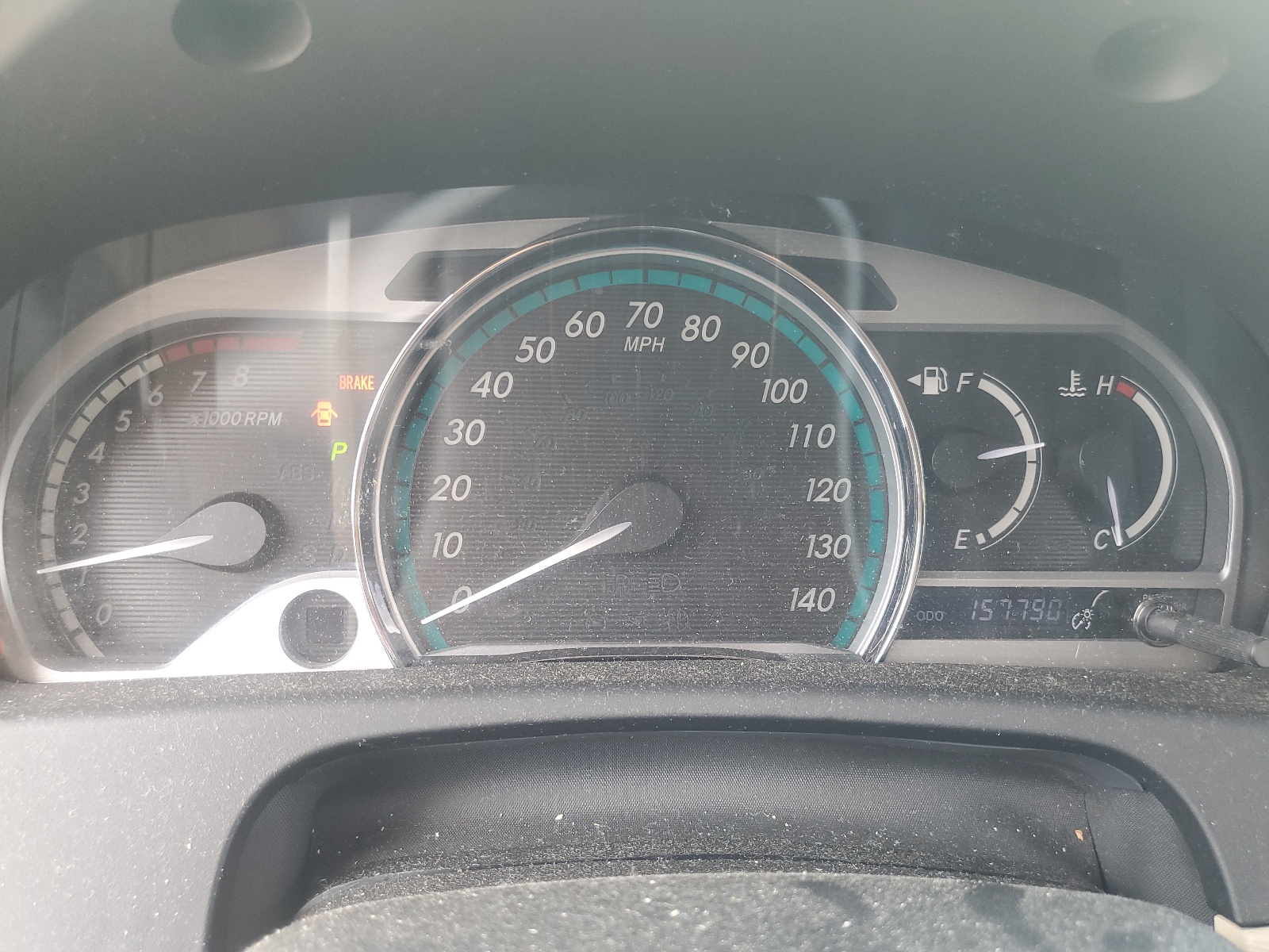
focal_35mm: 26
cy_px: 476
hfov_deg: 67.3
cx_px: 634
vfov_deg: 53.1
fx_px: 953
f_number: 1.5
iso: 61
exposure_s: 1/60.2
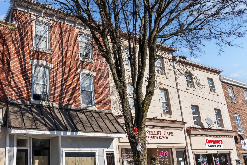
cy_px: 104
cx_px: 62
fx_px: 206
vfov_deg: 43.3
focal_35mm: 30
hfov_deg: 58.7
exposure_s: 1/500
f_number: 11
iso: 500
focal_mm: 20
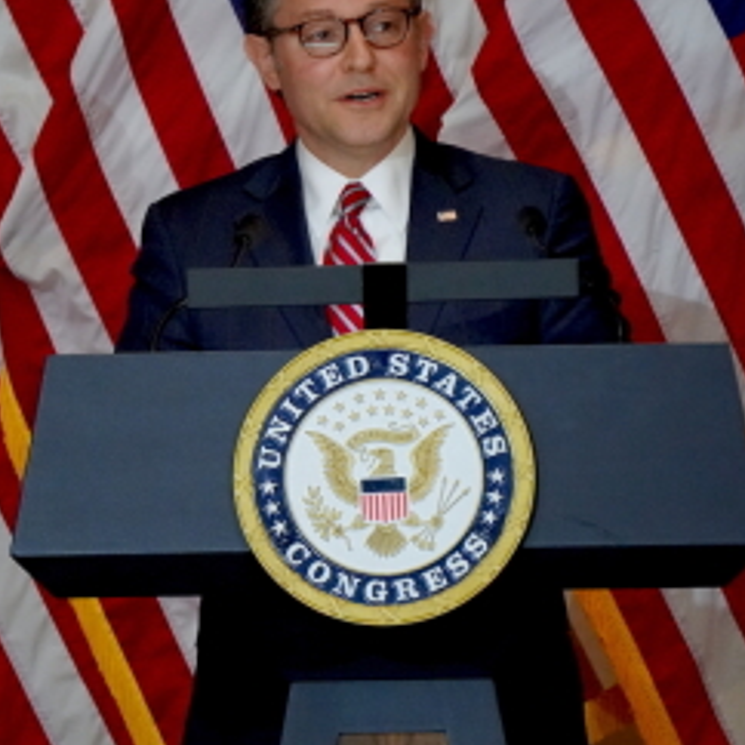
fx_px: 12102
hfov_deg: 3.5
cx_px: 299
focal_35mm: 497
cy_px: 357
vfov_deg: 3.5
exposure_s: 1/200
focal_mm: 210
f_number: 6.3
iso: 6400
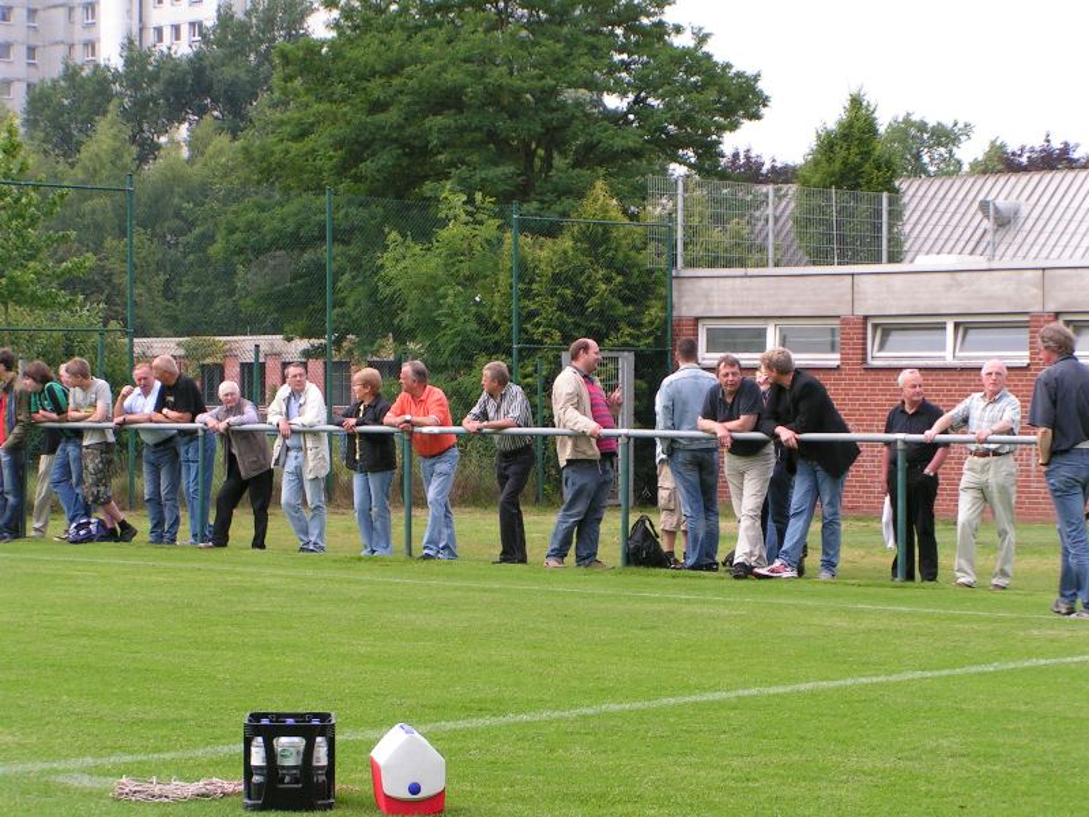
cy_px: 408
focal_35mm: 104
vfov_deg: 14.2
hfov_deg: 18.9
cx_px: 544
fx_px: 3272
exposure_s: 1/200
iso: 50
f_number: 5
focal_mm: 15.9
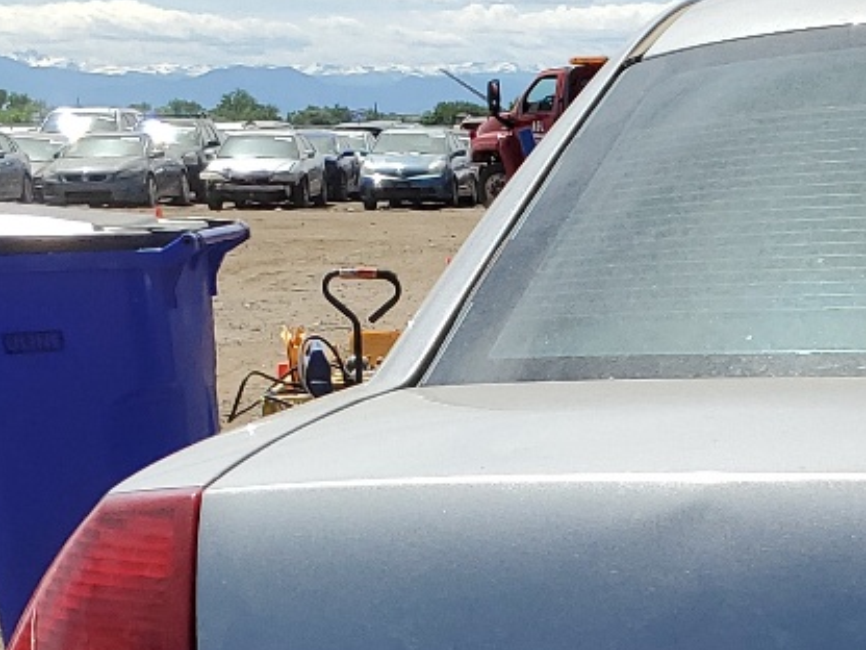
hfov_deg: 17.9
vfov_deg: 14.0
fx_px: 2502
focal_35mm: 100
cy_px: 940
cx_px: 1222
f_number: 1.5
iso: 50
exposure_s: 1/5000
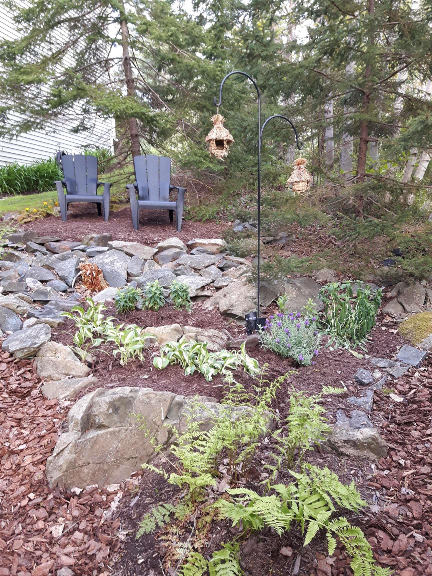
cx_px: 216
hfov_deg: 45.4
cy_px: 288
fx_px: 516
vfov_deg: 58.4
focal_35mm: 31
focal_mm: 3.7
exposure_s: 1/33
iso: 64
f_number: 1.9
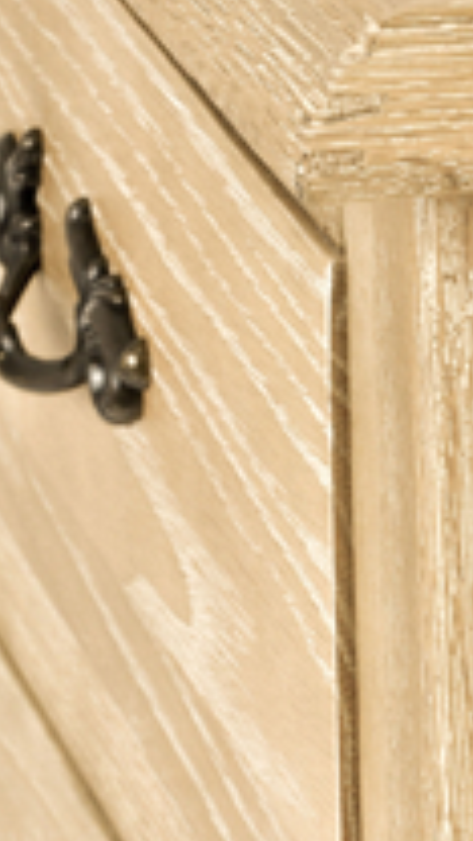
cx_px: 752
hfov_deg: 3.8
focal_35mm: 318
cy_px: 712
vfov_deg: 6.8
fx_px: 7090
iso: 160
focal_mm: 70
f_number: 13
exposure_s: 1/15
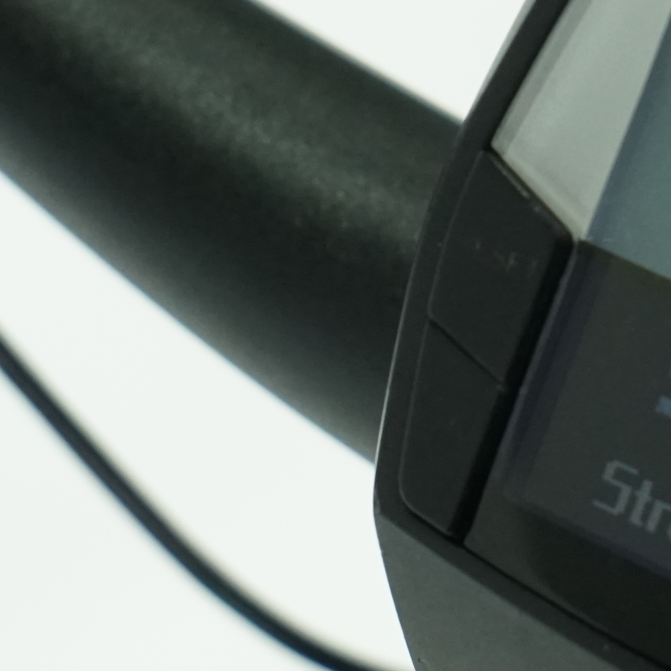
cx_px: 417
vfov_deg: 7.1
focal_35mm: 245
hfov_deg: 7.1
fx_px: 5373
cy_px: 520
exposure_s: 1/200
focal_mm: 70
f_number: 5.6
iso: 2000
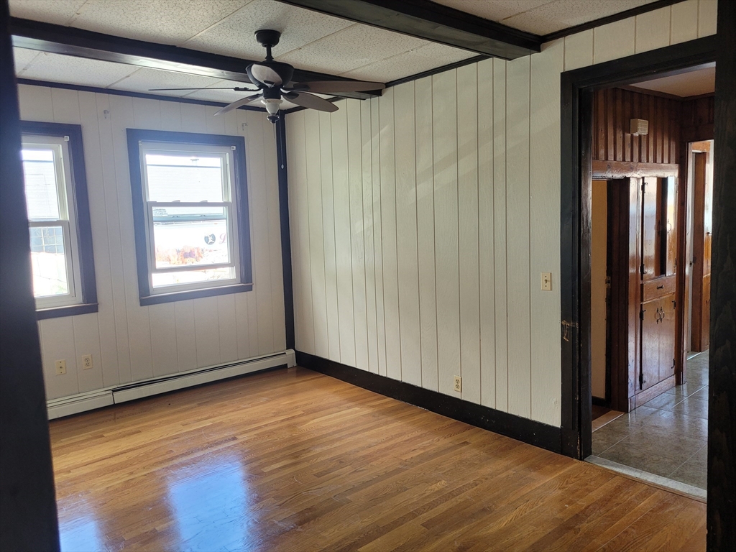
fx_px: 553
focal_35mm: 26
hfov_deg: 67.3
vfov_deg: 53.1
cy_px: 276
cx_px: 368
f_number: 1.8
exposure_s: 1/120
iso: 160
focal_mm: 5.4
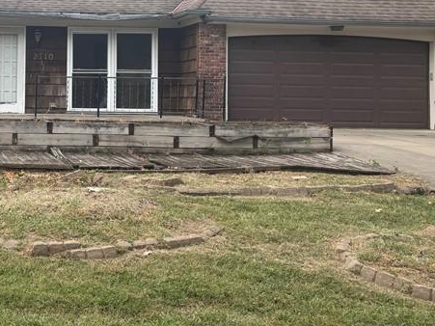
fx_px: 741
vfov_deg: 24.4
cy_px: 67
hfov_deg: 30.5
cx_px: 3
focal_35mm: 59
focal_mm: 5.96
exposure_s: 1/384
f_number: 1.6
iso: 50
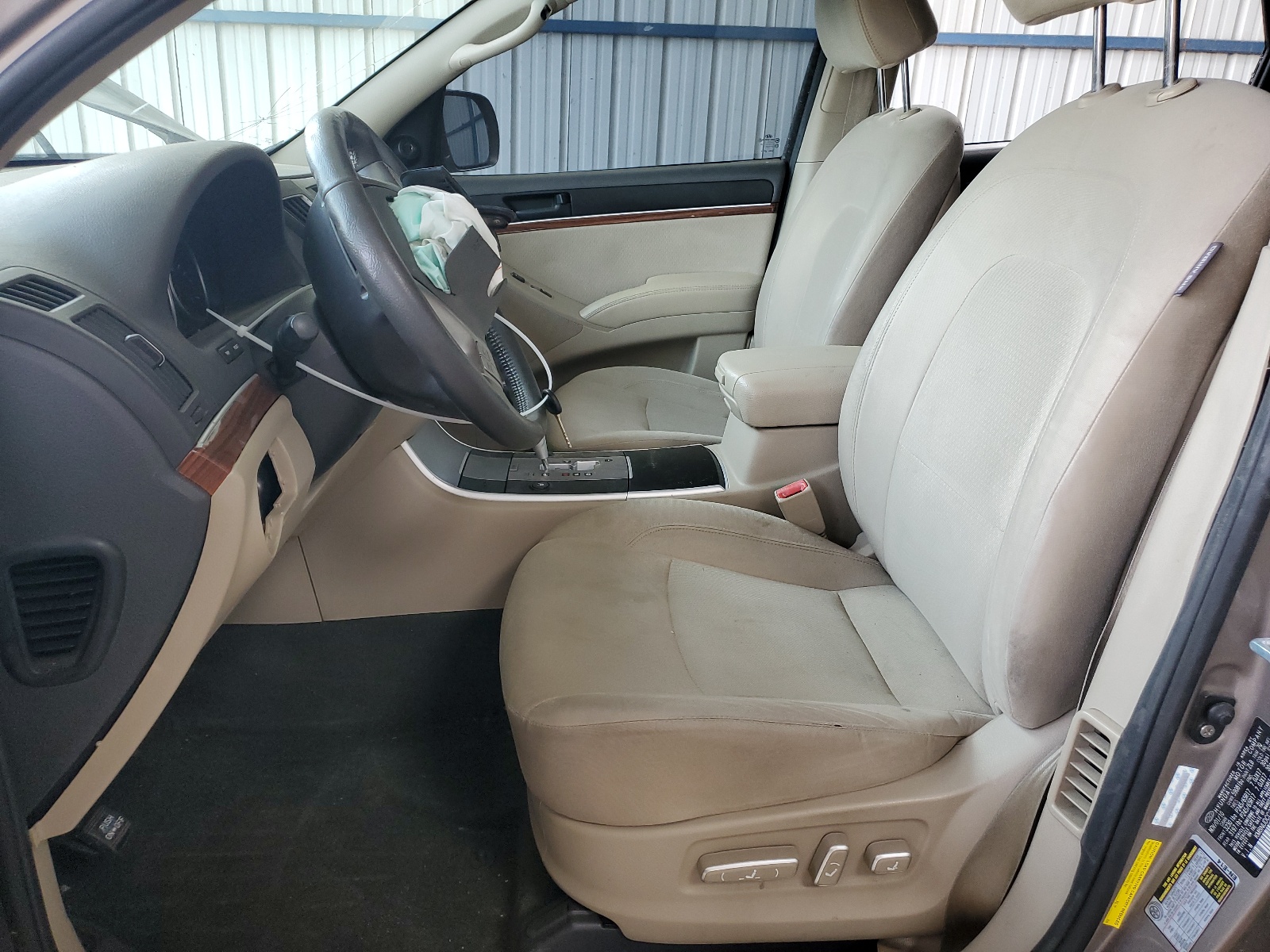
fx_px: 954
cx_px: 635
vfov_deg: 53.1
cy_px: 476
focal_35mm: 26
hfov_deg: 67.3
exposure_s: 1/120
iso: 89
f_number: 1.5
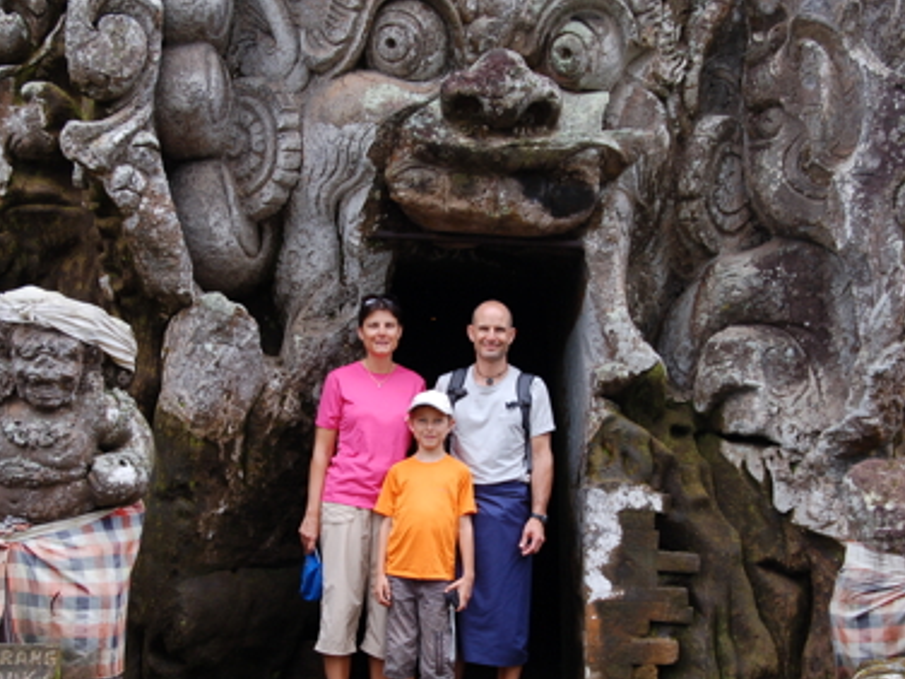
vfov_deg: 19.9
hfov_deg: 26.4
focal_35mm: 74
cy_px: 417
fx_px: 1927
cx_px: 409
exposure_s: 1/125
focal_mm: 35
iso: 320
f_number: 5.6
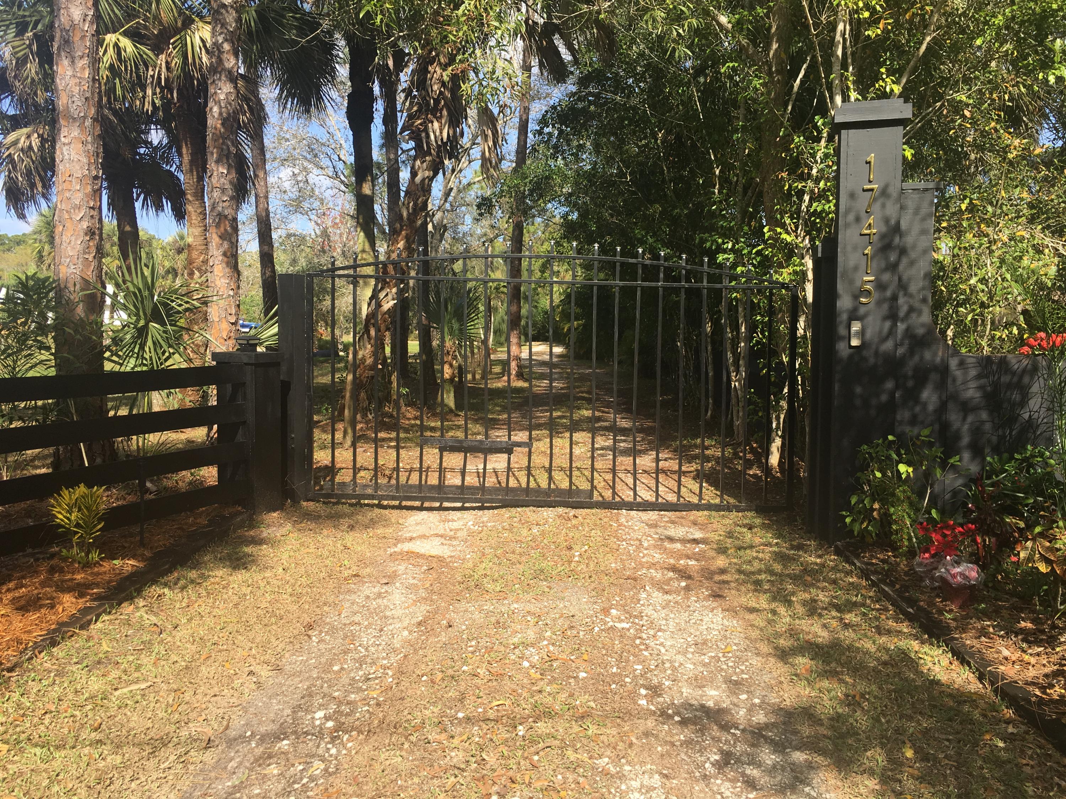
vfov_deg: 48.2
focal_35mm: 29
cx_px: 533
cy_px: 400
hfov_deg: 61.7
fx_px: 893
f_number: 2.2
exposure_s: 1/769
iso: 25
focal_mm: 4.15
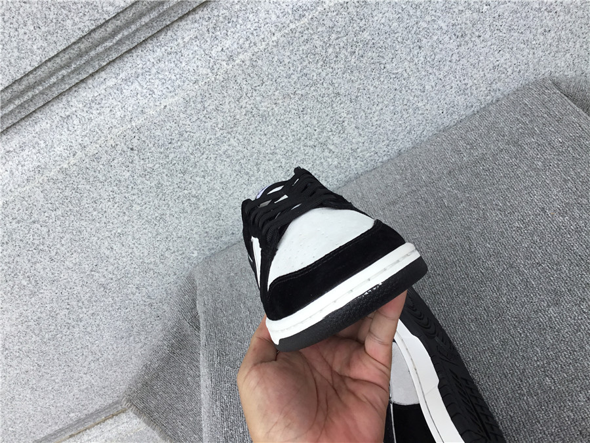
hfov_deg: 58.4
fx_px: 528
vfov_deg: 45.4
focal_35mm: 31
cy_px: 222
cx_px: 295
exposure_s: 1/394
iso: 25
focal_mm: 3.3
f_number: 2.4
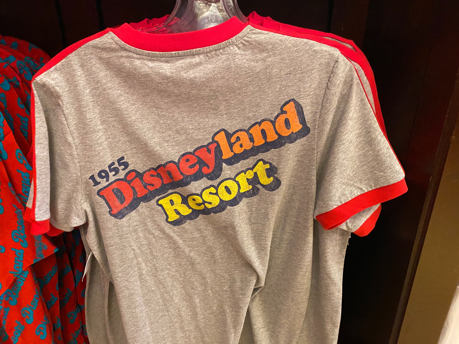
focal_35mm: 26
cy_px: 172
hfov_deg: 67.3
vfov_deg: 53.1
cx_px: 230
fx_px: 345
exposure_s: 1/30
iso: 640
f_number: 1.8
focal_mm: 4.25
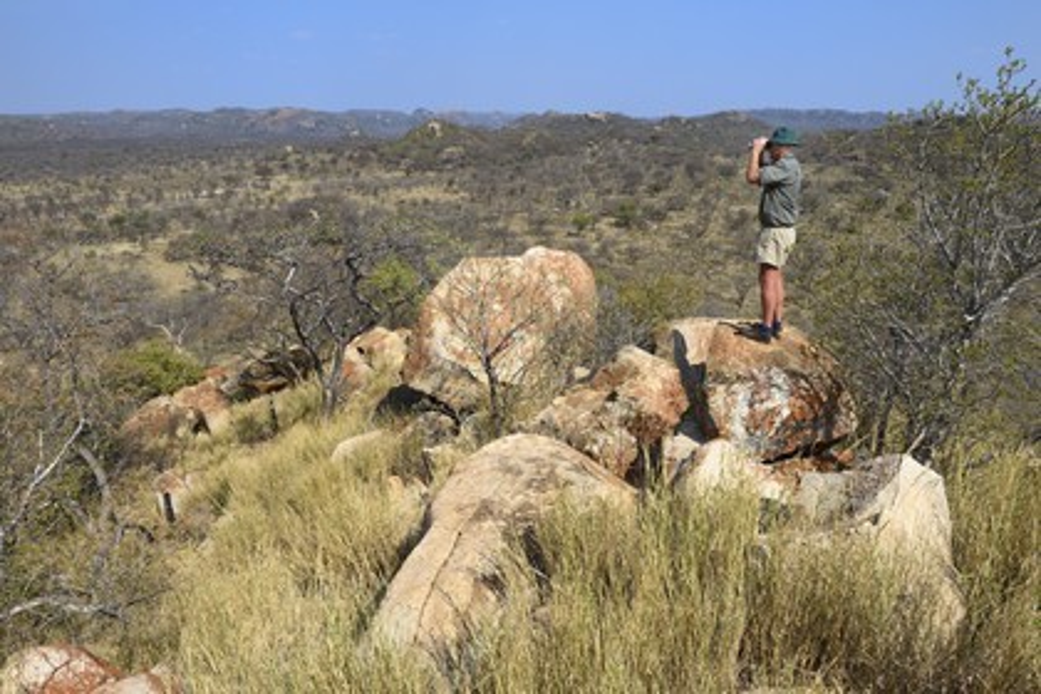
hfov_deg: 73.7
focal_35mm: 24
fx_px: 694
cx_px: 520
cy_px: 347
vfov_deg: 53.1
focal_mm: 24
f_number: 14
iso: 400
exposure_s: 1/320
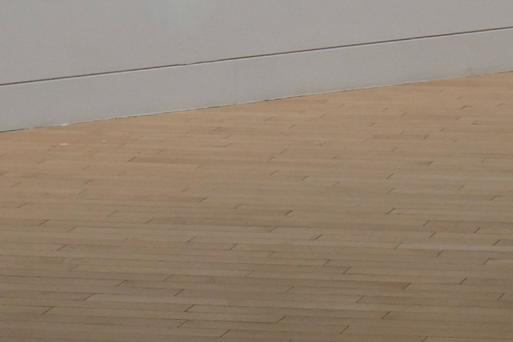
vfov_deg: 7.8
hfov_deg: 11.7
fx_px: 2409
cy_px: -349
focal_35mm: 169
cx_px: 712
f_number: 4
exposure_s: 1/160
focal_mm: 25
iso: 640
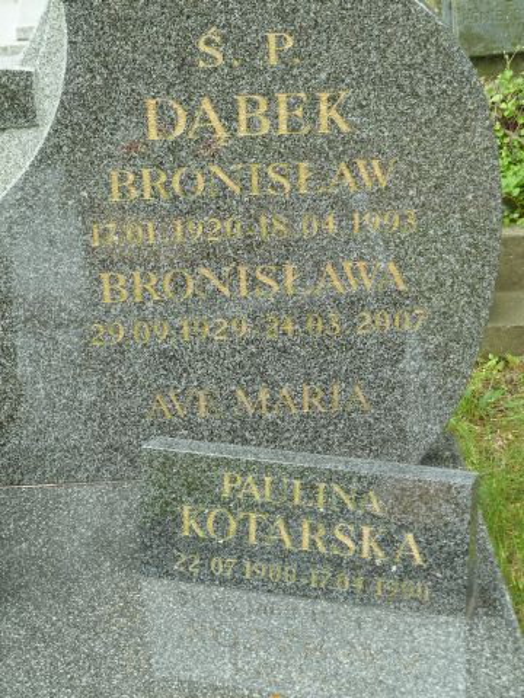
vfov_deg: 21.8
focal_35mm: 90
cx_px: 262
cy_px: 349
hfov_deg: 16.4
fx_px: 1817
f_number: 4.3
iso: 80
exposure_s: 1/50
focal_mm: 14.7
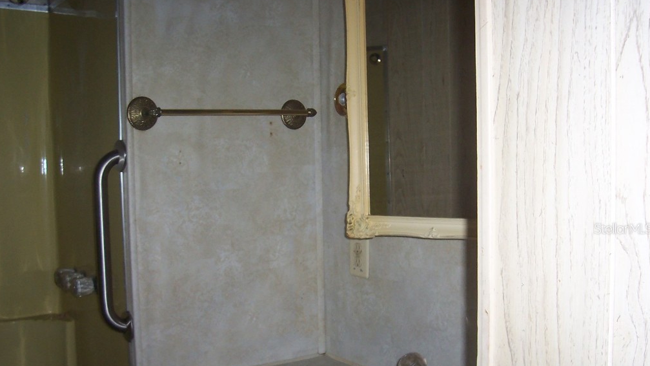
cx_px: 325
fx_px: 707
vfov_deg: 28.9
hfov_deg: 49.4
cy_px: 228
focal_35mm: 41
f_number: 2.8
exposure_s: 1/60
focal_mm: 5.6
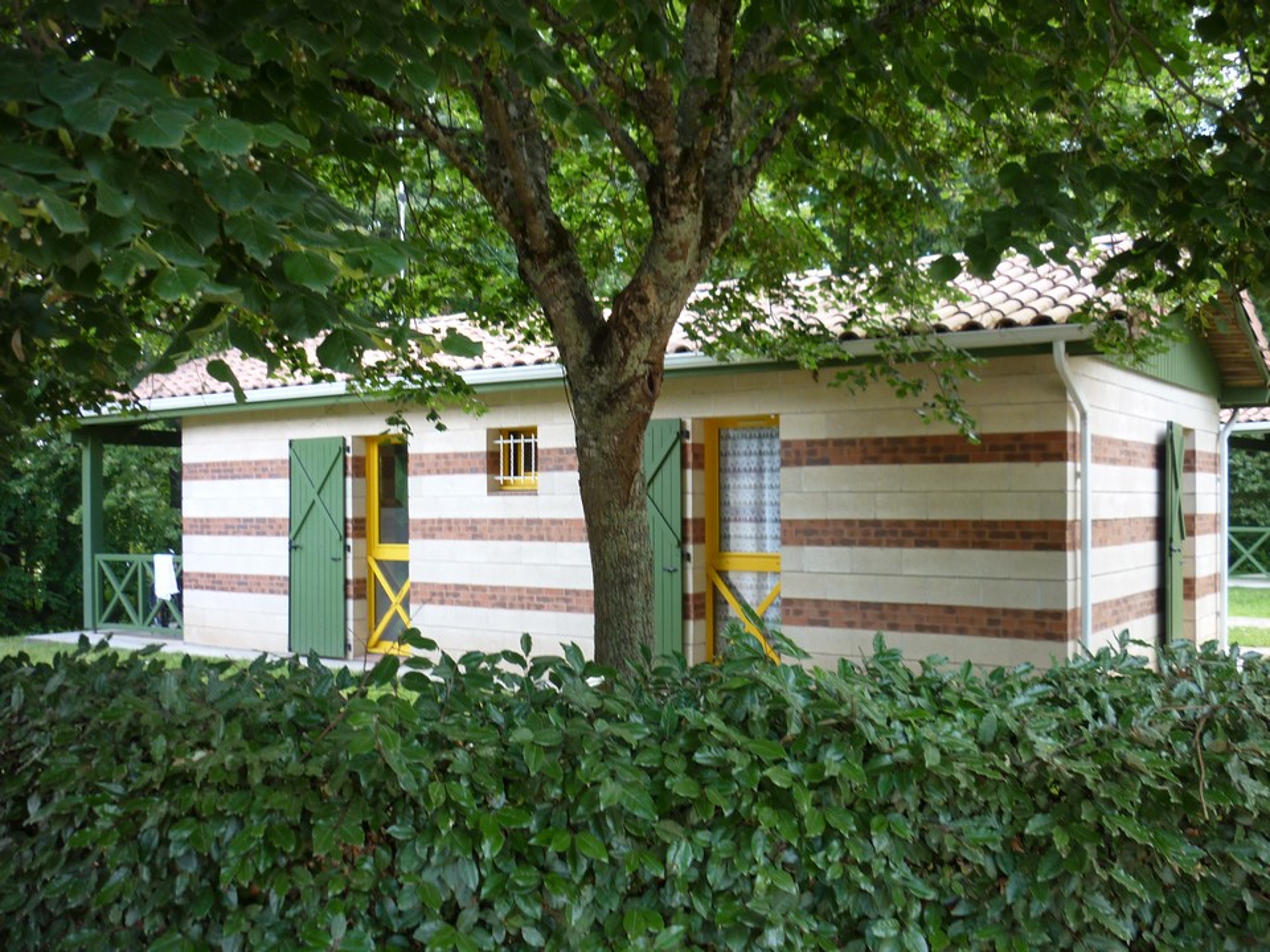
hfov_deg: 55.4
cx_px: 635
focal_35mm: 33
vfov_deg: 42.9
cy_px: 476
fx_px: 1211
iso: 80
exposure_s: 1/40
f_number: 2.8
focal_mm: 5.5
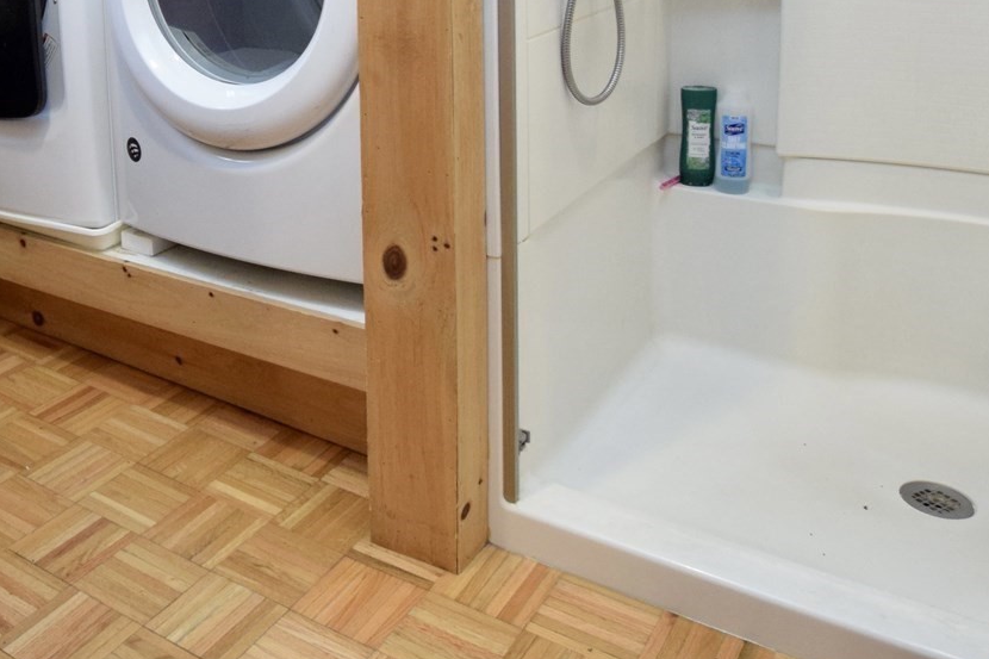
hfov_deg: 50.1
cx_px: 263
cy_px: -2
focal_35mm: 37
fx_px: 1016
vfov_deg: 32.9
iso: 1600
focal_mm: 10
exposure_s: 1/60
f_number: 3.5
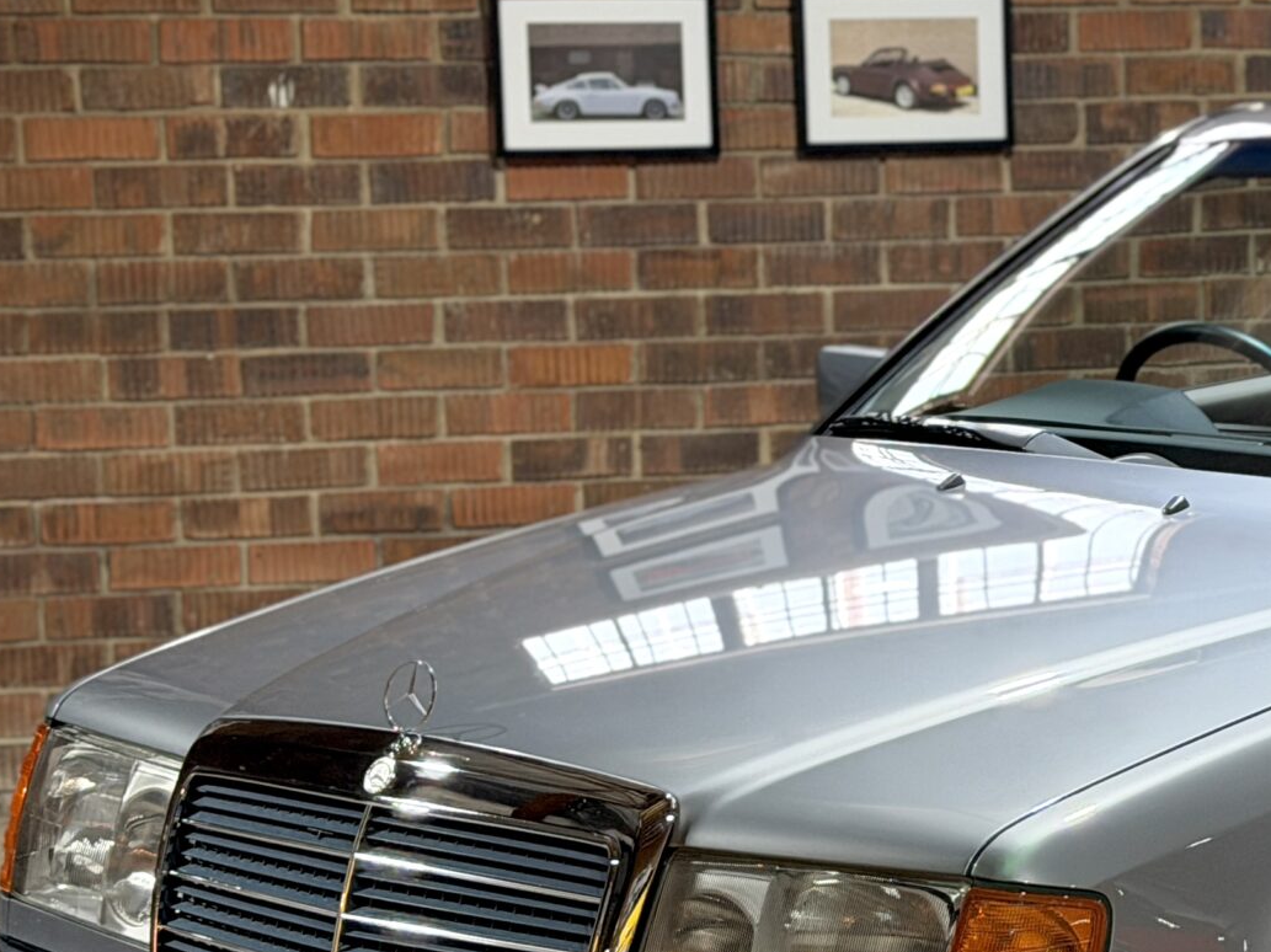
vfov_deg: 12.4
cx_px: 1303
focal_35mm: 119
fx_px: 4368
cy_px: 616
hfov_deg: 16.2
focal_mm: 6.76
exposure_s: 1/33
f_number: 1.78
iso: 200
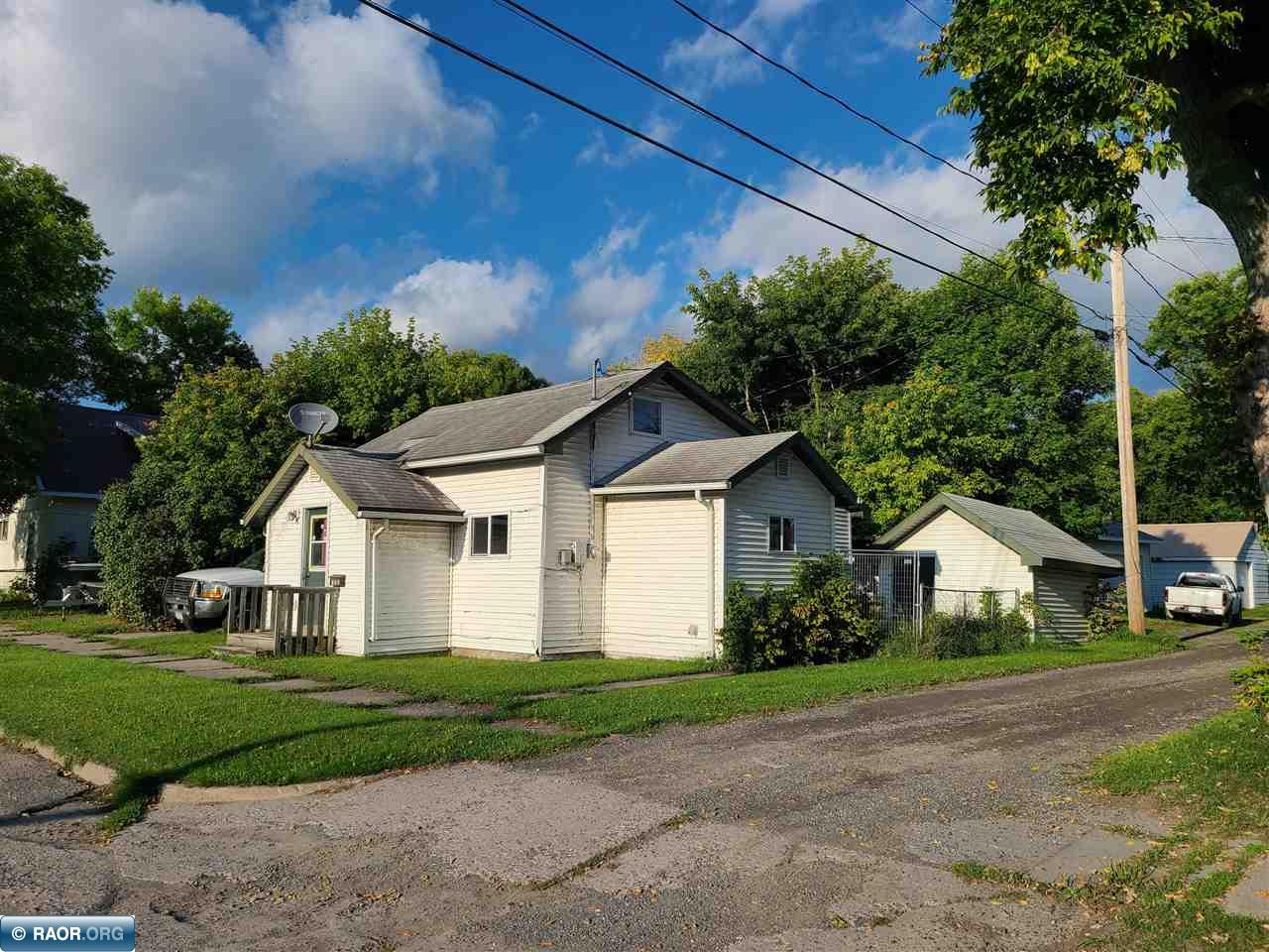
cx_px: 634
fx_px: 953
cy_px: 476
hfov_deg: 67.3
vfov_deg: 53.1
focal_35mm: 26
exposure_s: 1/3999
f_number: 1.8
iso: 40
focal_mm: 5.4
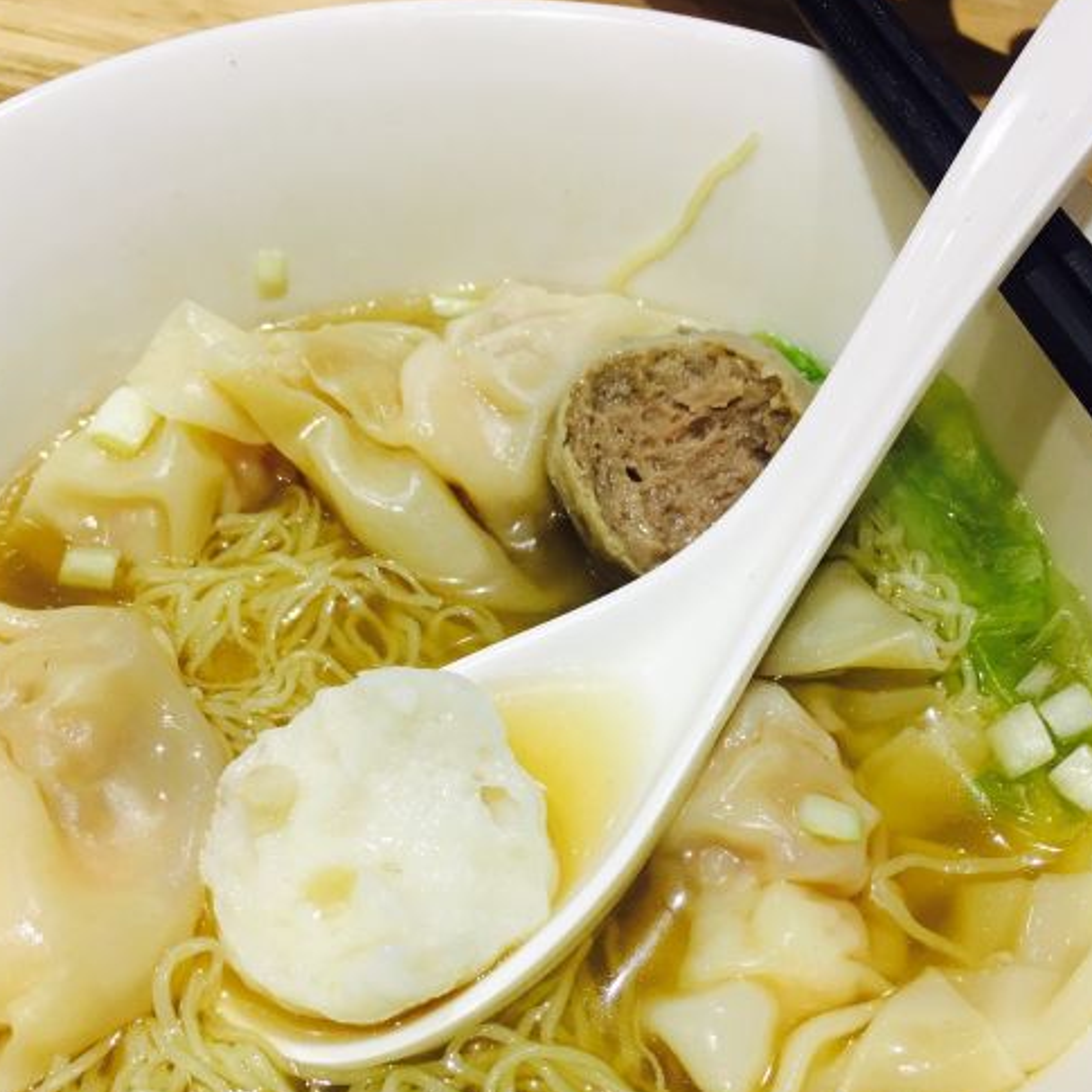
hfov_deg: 44.9
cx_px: 526
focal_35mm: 37
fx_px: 1321
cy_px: 725
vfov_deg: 44.3
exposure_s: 1/17
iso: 40
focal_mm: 4.15
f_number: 2.2
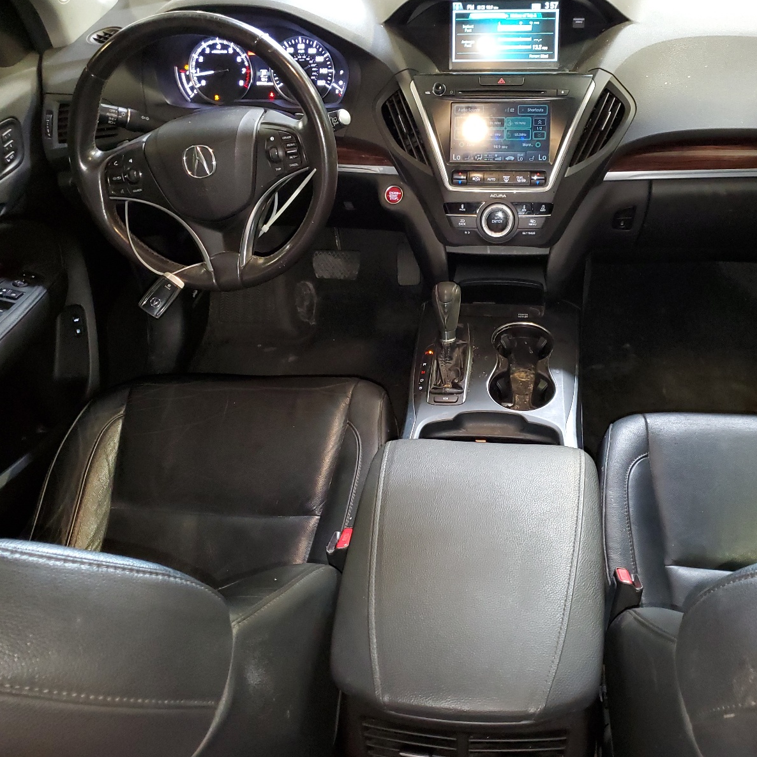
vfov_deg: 52.5
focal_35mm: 31
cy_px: 376
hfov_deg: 52.1
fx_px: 767
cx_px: 459
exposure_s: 1/17
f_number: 1.5
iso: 310
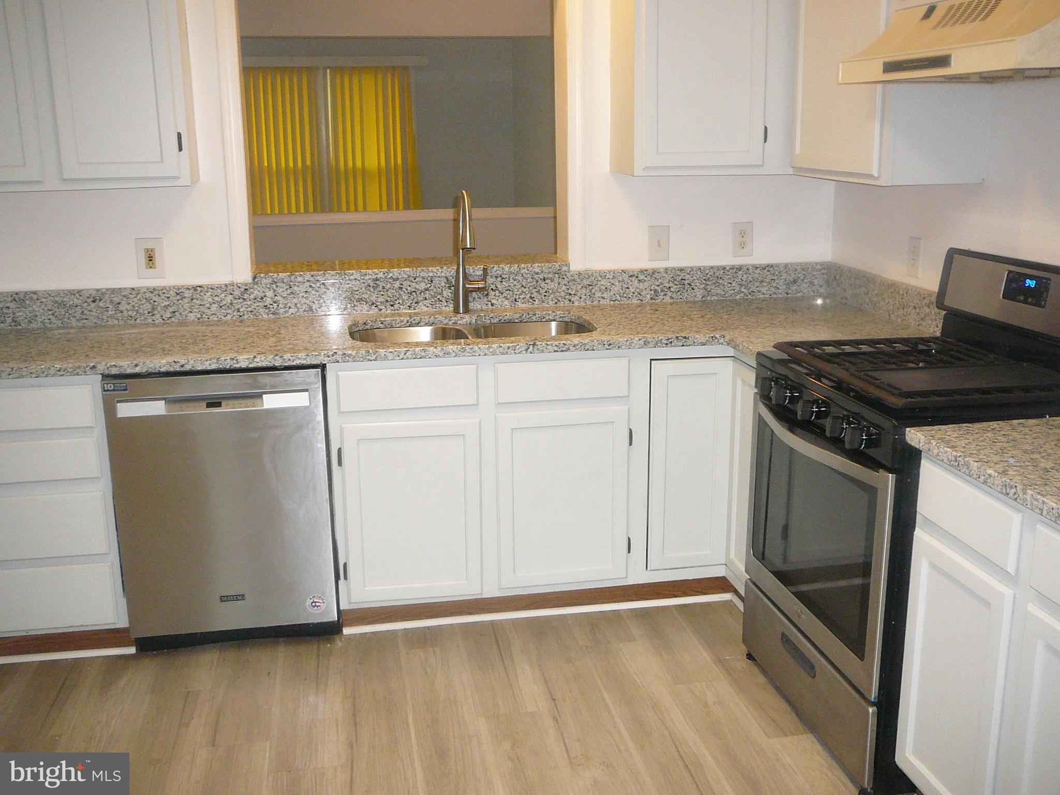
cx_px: 530
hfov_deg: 52.6
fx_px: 1072
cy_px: 398
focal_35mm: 35
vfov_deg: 40.7
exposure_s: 1/30
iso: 200
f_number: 2.8
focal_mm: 5.2
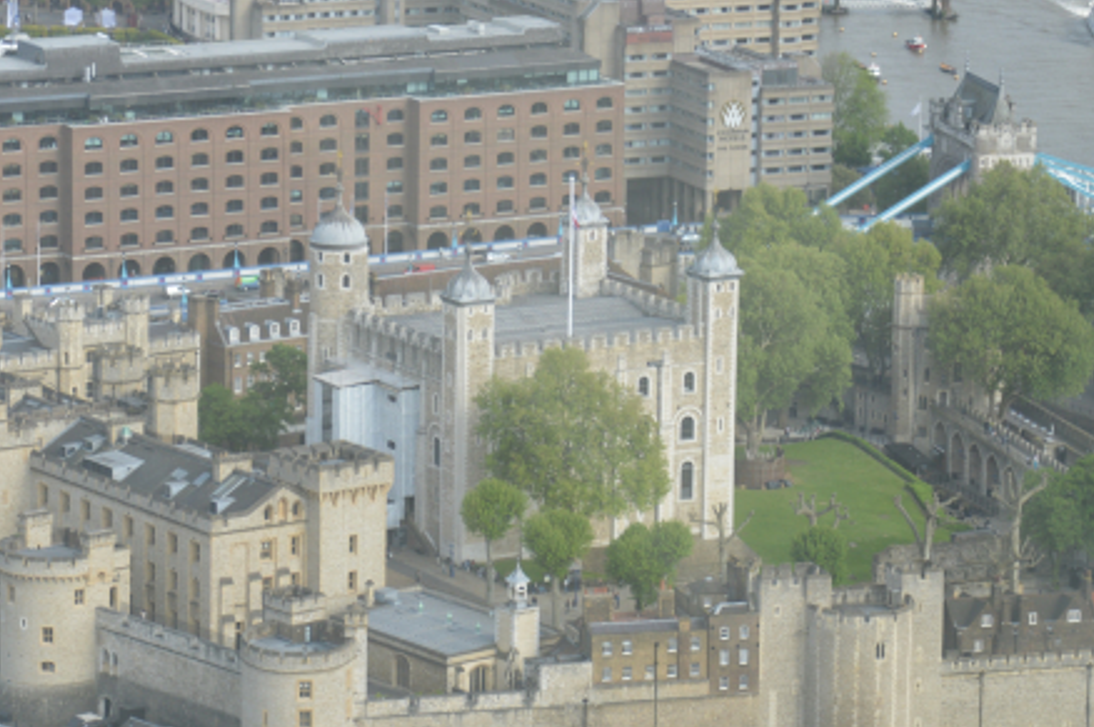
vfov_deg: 7.6
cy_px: 352
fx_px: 5494
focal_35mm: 181
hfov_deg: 11.4
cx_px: 412
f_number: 5.6
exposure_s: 1/125
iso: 125
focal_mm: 66
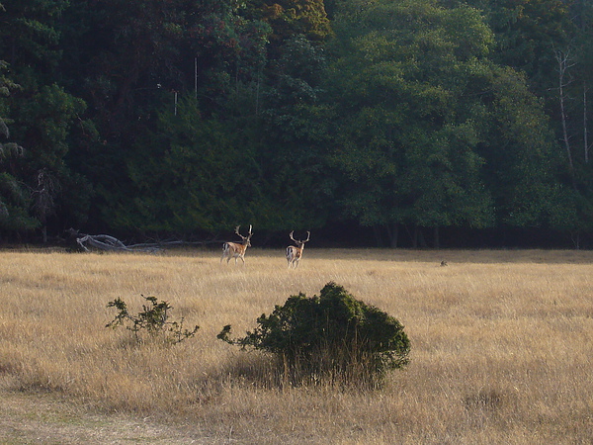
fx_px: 2433
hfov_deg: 13.9
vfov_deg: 10.4
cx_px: 296
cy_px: 222
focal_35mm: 142
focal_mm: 16.8
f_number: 5.6
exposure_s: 1/200
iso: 80
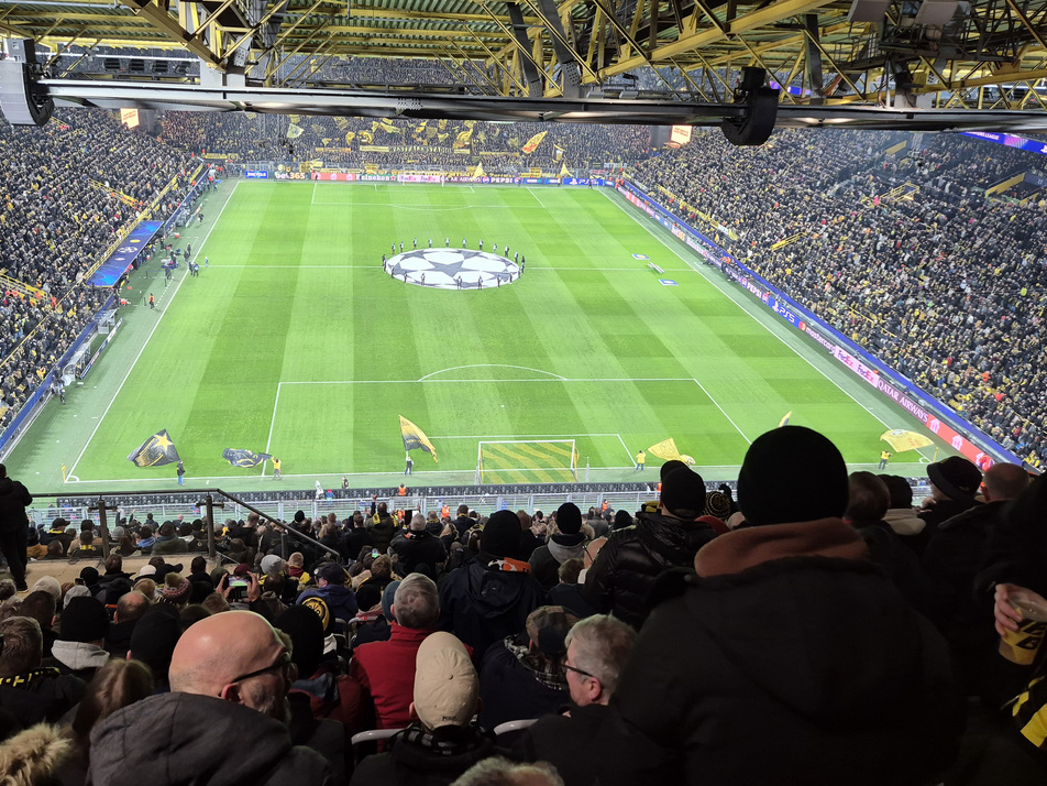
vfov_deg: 47.9
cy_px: 307
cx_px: 460
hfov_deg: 61.5
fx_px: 877
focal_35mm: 29
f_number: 1.8
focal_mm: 5.4
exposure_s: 1/100
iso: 160
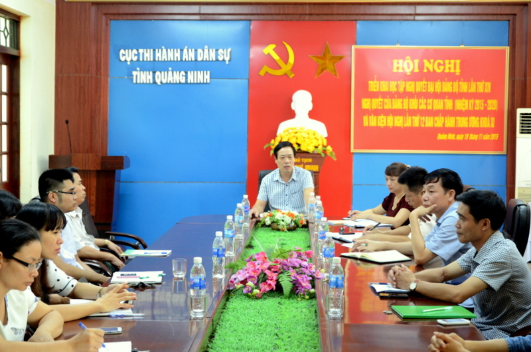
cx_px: 266
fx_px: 883
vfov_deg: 22.5
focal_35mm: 60
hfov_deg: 33.5
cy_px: 176
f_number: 4.5
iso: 1600
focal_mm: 40
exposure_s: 1/30
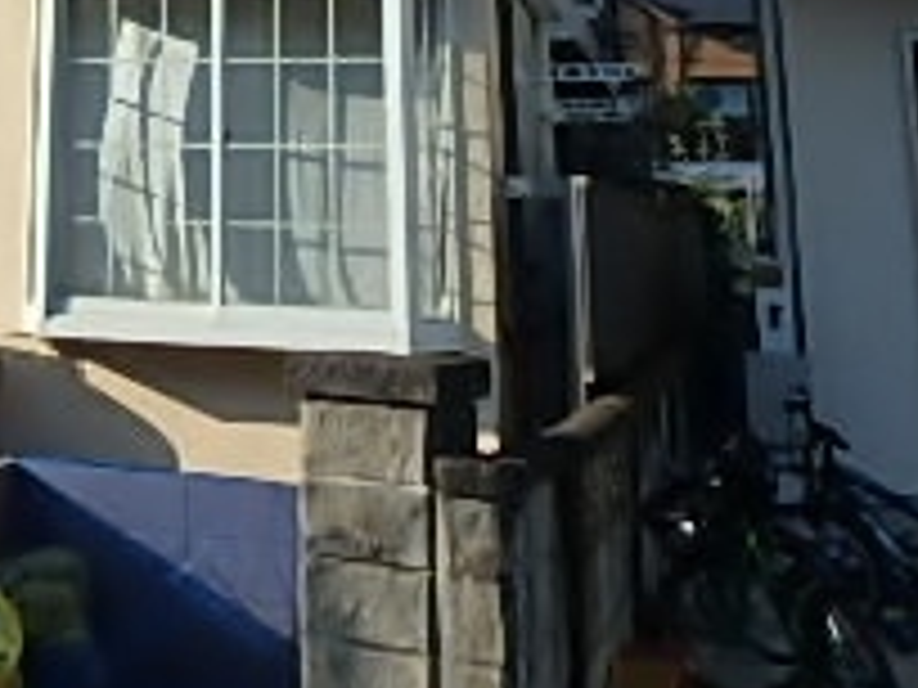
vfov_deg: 19.9
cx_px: 22
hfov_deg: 27.8
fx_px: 1750
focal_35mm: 66
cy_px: -270
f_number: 3.5
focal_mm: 3.7
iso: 125
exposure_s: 1/1000
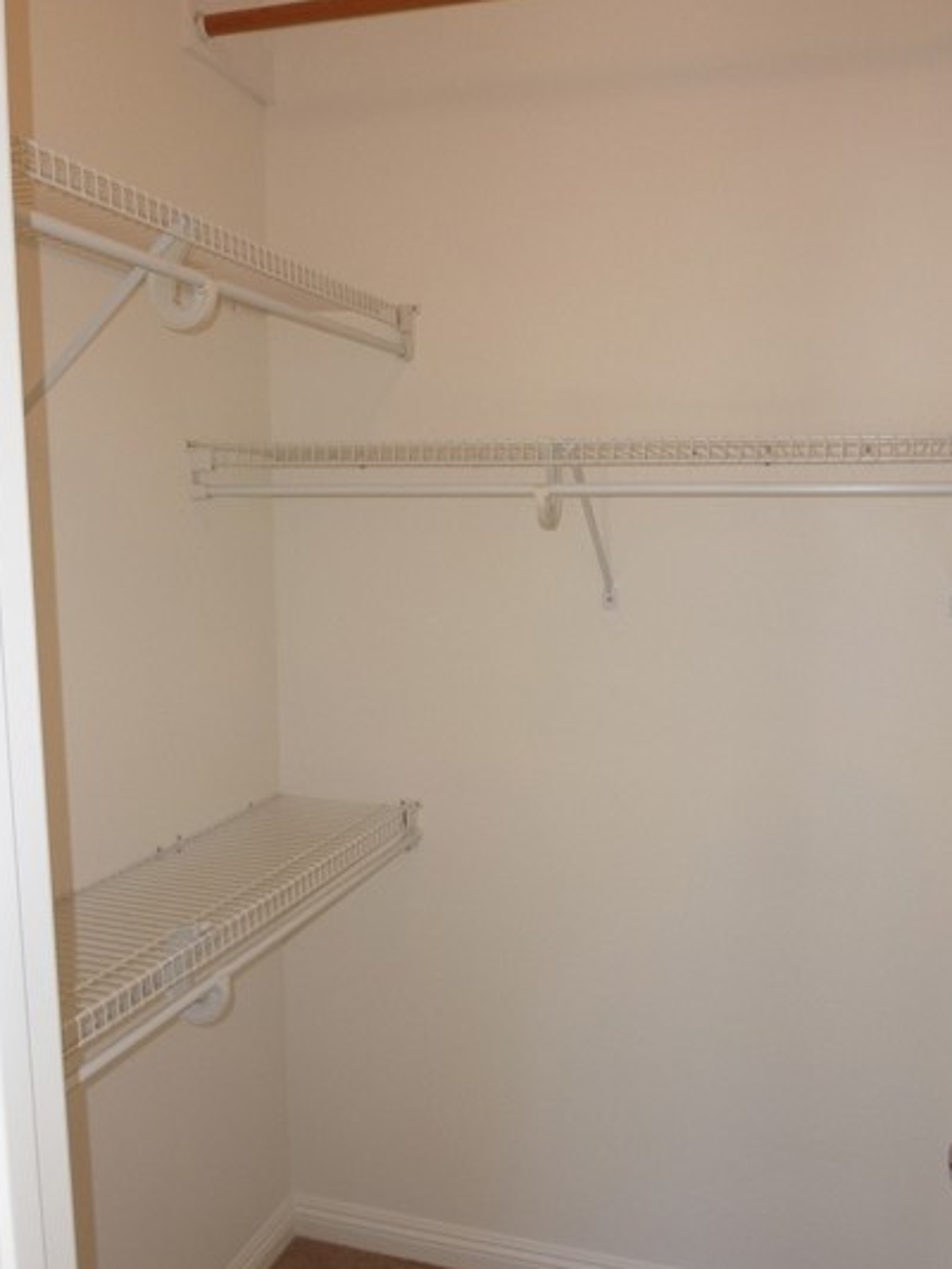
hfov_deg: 46.8
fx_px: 1100
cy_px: 721
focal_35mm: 30
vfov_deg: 59.7
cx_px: 481
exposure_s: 1/30
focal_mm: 4.5
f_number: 3.3
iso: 100
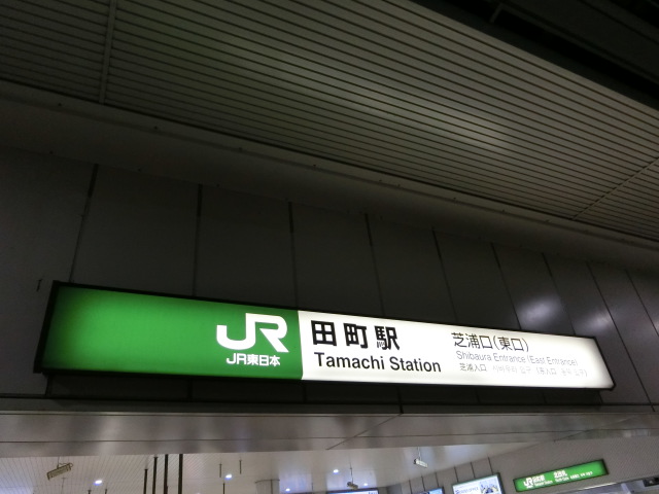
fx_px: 476
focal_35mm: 25
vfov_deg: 54.9
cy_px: 247
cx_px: 330
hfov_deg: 69.4
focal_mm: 4.5
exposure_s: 1/100
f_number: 3.5
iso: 400
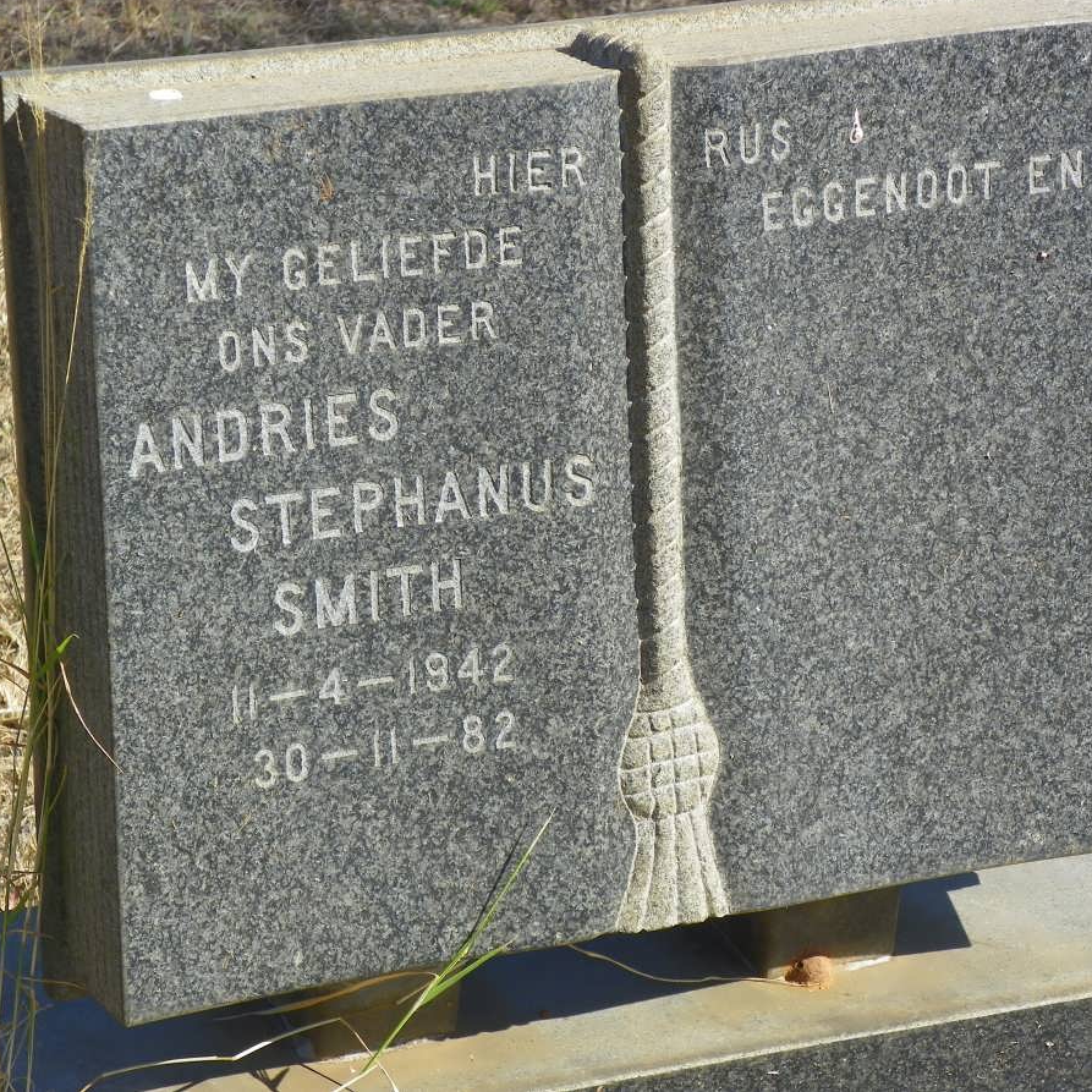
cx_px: 526
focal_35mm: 139
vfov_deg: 12.6
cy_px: 543
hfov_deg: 12.6
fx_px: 4961
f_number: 4
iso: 64
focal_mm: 20.8
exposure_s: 1/250
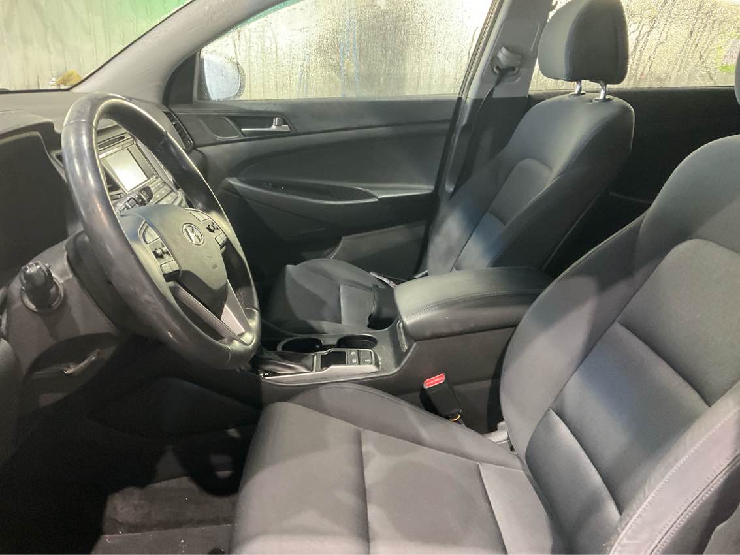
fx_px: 620
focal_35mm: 29
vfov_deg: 48.2
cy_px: 278
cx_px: 370
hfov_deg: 61.7
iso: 400
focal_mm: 3
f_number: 1.8
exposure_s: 1/30
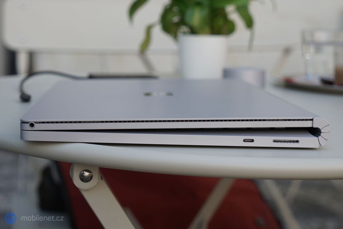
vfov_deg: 29.2
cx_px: 172
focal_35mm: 46
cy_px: 114
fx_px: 438
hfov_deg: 42.7
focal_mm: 46
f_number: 5
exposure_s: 1/160
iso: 100
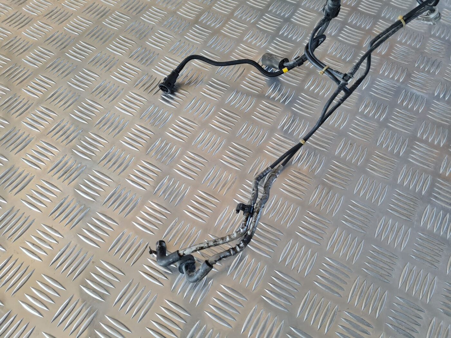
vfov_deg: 53.1
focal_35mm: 26
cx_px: 226
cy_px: 169
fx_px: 339
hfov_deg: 67.3
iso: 200
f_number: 1.8
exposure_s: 1/100
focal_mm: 5.4
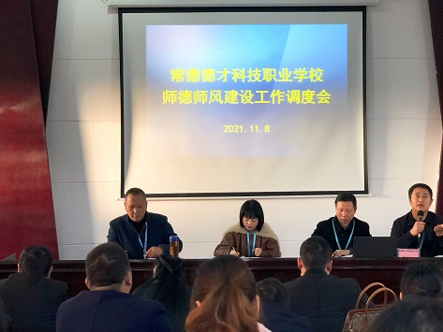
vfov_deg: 22.2
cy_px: 123
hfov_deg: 29.4
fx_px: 845
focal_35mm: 66
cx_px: 233
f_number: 2.4
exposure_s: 1/33
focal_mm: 6
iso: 100
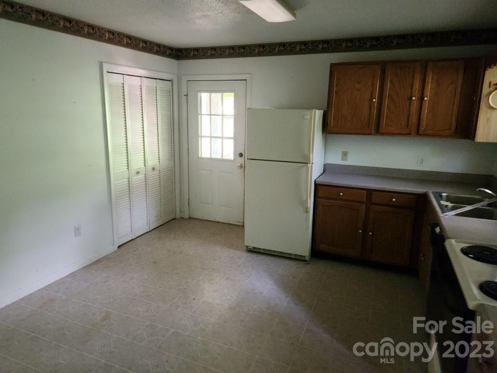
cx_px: 248
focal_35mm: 23
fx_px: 330
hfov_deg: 73.9
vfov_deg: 58.9
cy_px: 186
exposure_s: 1/30
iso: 640
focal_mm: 5.4
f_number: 1.8
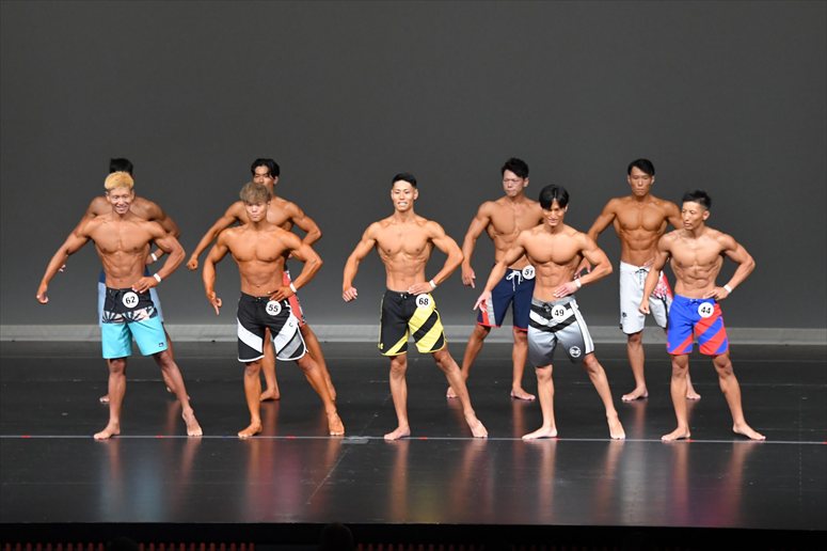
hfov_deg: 11.8
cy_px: 276
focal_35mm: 174
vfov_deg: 7.9
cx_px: 414
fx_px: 3995
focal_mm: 116
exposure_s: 1/400
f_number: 5.6
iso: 4000
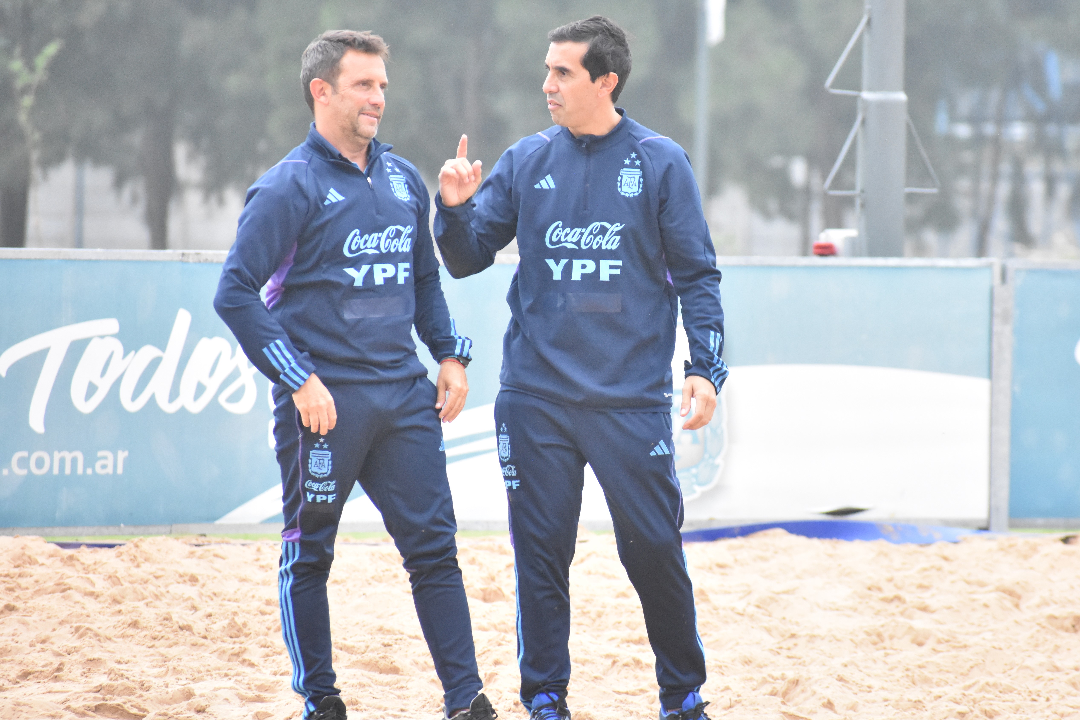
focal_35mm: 360
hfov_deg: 5.7
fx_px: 10800
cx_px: 540
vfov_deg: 3.8
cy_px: 360
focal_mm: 240
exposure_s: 1/640
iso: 4000
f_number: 6
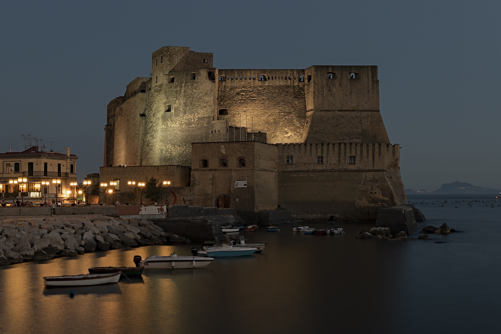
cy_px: 167
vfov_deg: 28.1
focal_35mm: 48
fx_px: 668
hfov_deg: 41.1
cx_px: 250
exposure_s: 10
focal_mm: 32
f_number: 16
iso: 100
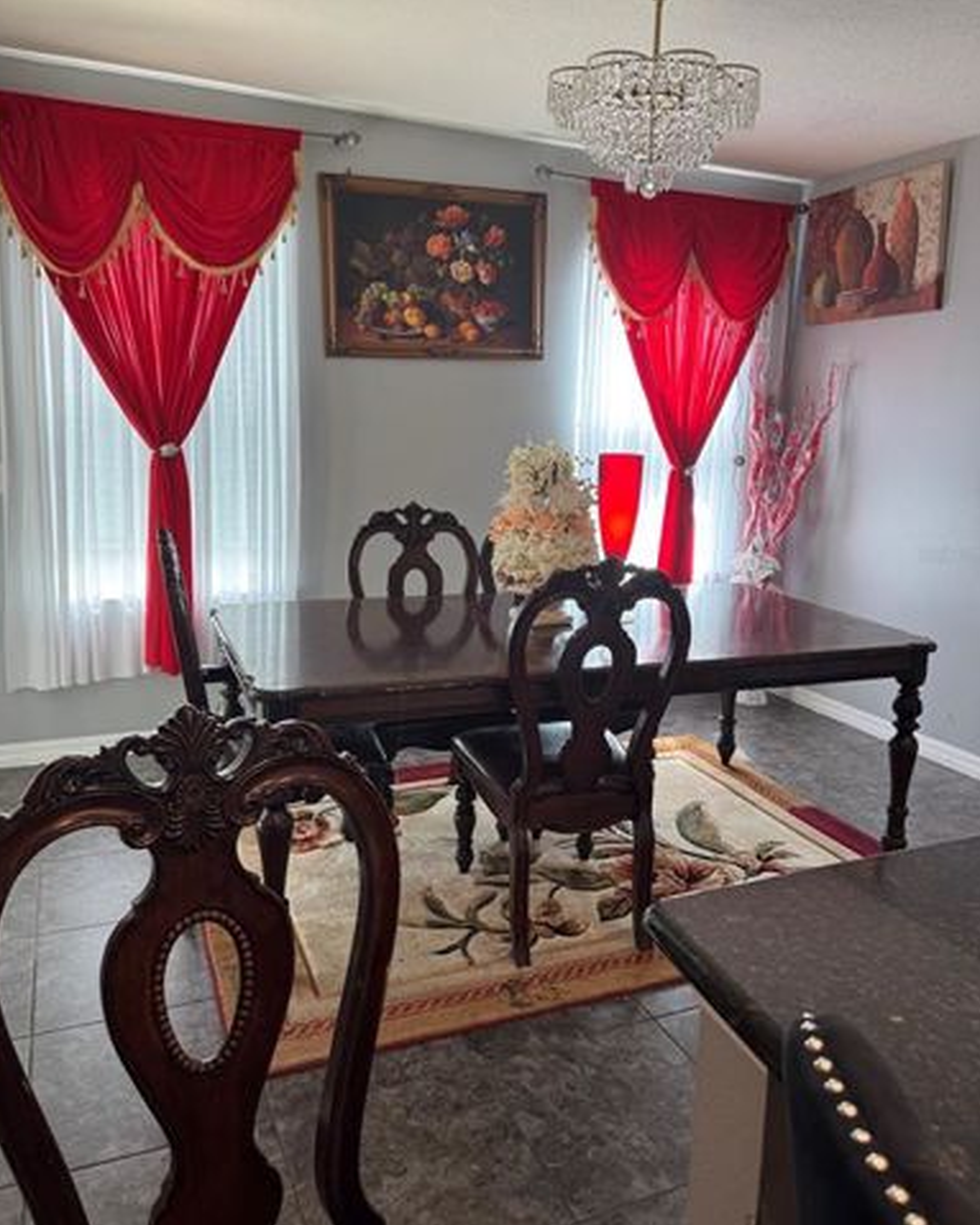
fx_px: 943
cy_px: 555
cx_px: 487
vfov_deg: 65.9
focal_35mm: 26
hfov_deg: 54.9
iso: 125
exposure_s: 1/120
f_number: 1.78
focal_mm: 6.76
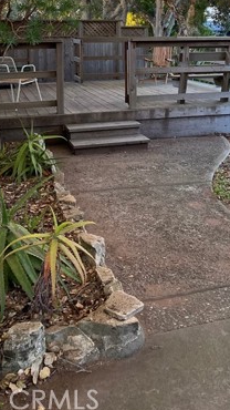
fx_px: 532
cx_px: 163
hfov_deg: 24.2
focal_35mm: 49
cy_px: 61
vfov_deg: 39.8
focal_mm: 4.25
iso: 80
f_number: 1.8
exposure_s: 1/122
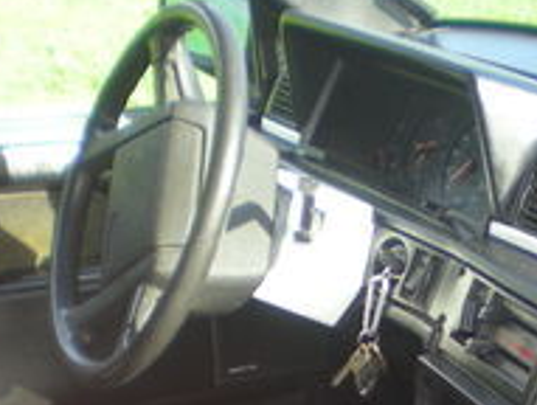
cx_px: 450
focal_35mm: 127
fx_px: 1974
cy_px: 523
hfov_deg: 15.4
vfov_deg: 11.4
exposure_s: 1/59.1
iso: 50
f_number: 3.1
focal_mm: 6.3
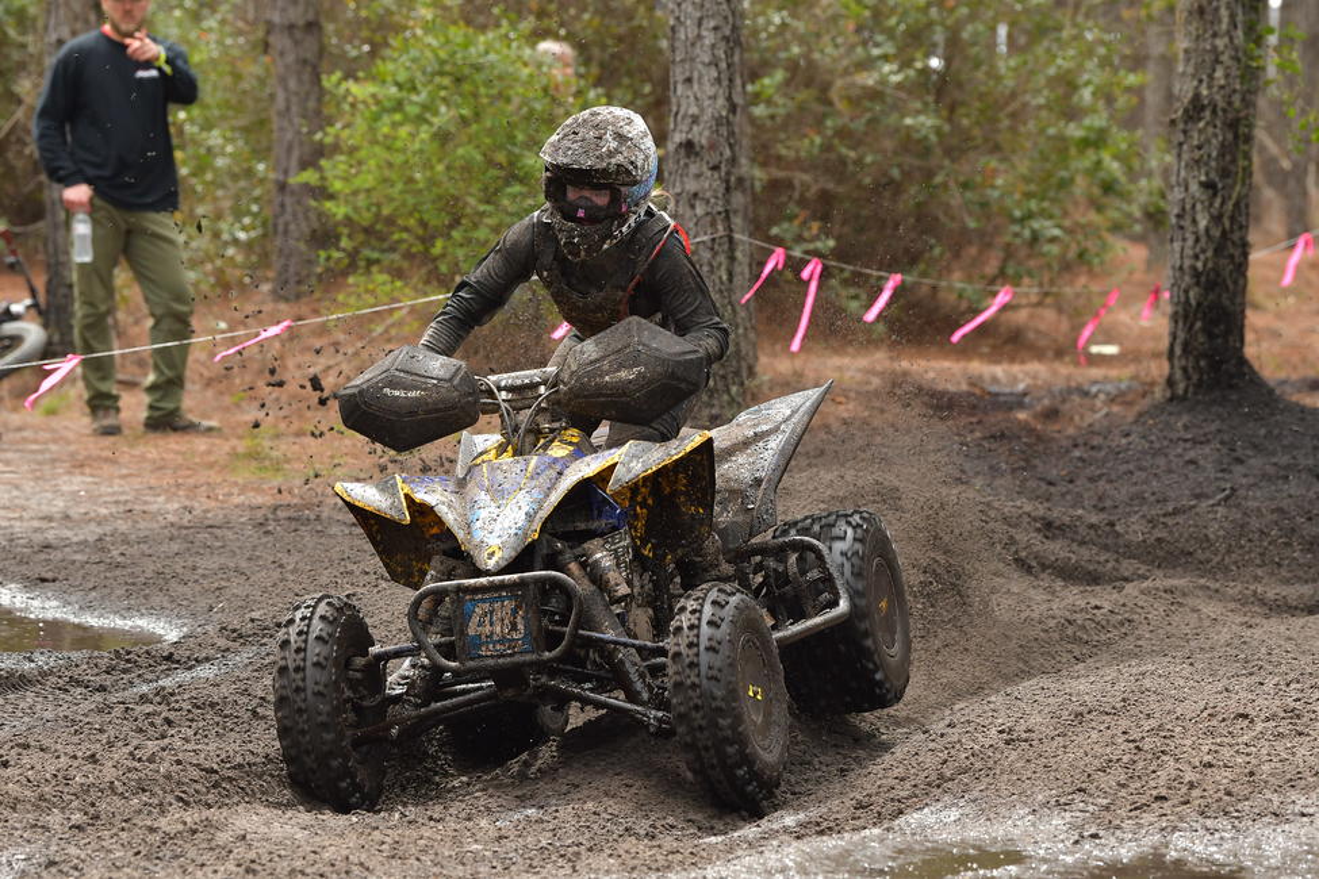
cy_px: 440
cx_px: 660
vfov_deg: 6.3
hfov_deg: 9.5
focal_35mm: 218
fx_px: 7968
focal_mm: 145
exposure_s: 1/1000
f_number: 4.5
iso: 640
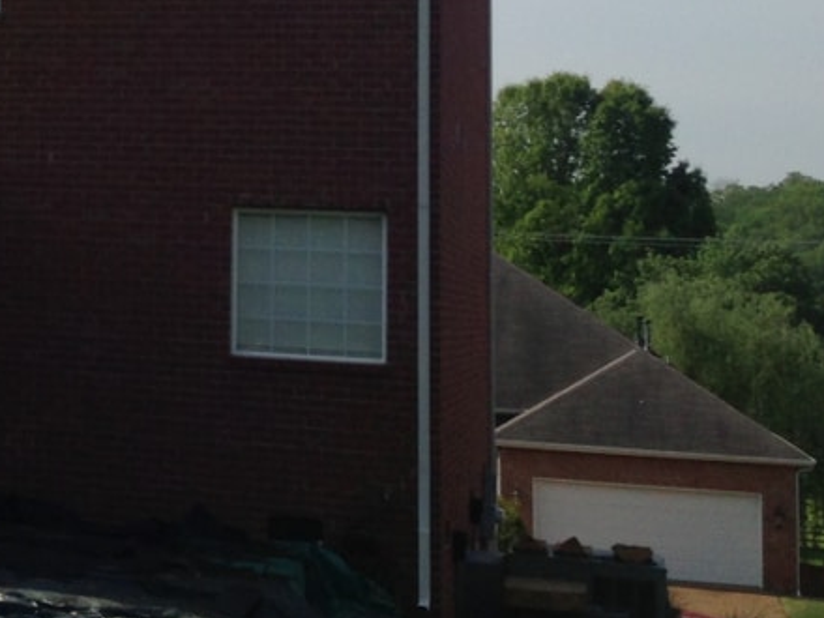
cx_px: -364
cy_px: -41
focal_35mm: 100
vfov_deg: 14.5
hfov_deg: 17.8
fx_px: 2380
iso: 50
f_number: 2.4
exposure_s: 1/2262
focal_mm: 4.13
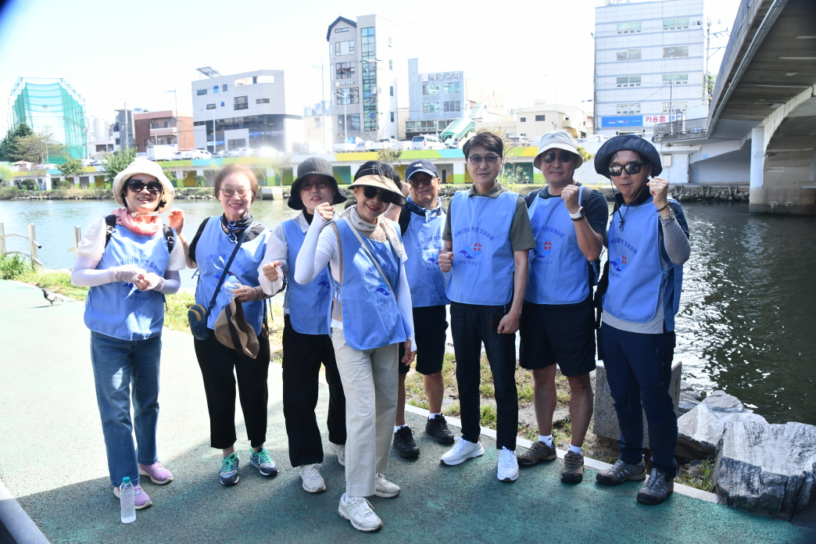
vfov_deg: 47.9
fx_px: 612
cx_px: 408
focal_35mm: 27
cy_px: 272
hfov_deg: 67.4
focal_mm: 18
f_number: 9
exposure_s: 1/320
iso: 800
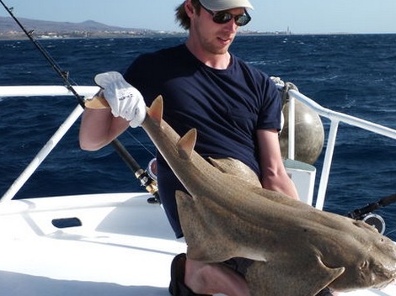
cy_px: 150
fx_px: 720
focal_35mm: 63
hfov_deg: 30.5
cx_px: 263
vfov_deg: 23.3
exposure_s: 1/500
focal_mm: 8.4
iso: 100
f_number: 4.5
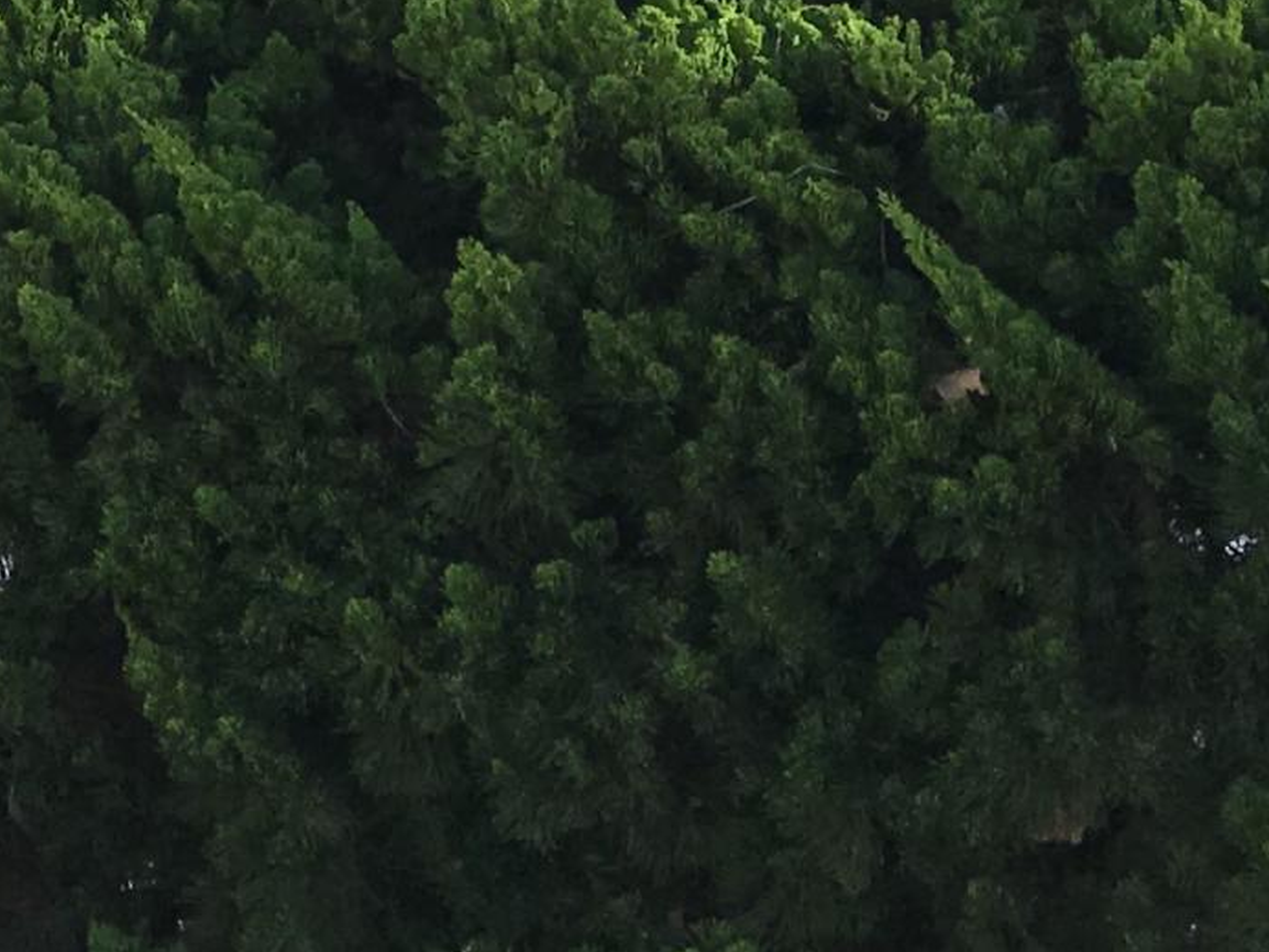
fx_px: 9055
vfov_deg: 5.9
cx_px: -114
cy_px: -765
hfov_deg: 8.0
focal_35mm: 247
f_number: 2.8
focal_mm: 6.6
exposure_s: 1/394
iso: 20
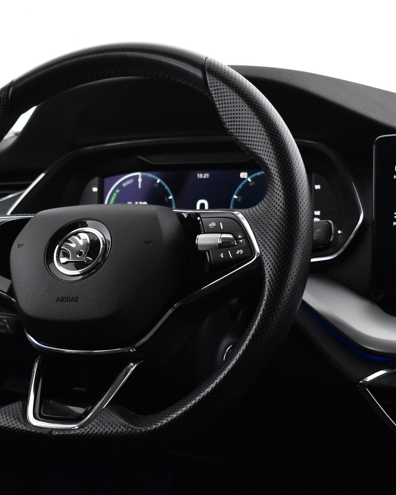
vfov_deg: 28.8
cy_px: 248
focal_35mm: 66
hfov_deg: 23.1
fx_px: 963
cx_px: 113
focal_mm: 31
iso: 3200
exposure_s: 1/60
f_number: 4.2
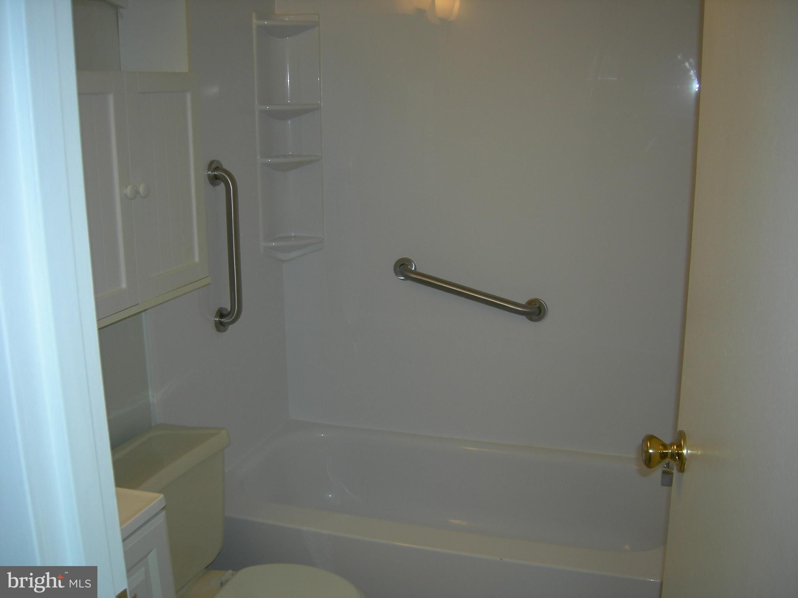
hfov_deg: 51.4
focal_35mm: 36
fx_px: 830
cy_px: 299
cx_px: 399
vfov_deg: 39.7
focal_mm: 7.5
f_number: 2.7
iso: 64
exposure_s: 1/60.1
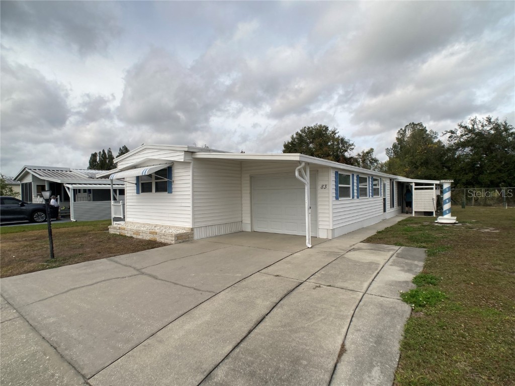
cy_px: 193
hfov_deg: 63.4
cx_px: 258
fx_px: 417
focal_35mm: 28
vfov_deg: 49.7
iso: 20
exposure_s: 1/2857
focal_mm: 3.99
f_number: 1.8
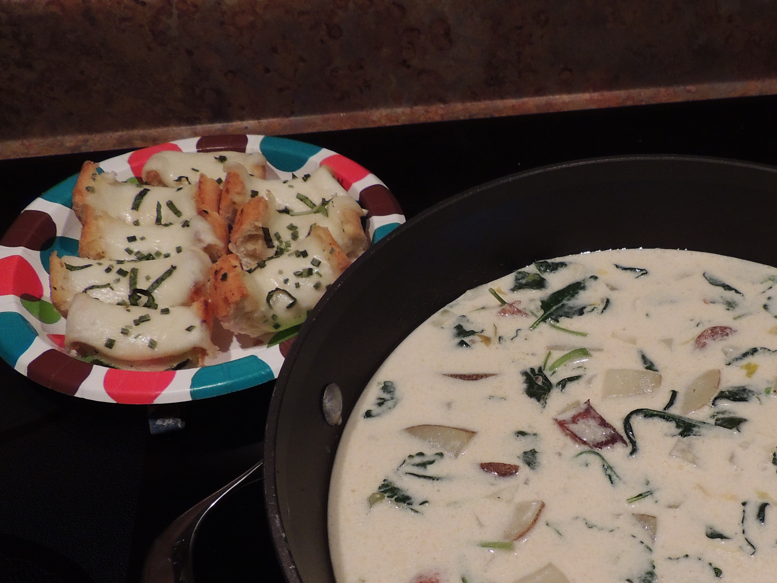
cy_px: 404
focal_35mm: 37
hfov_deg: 48.7
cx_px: 555
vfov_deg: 38.1
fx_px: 831
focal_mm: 4.3
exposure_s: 1/25
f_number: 3
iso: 400
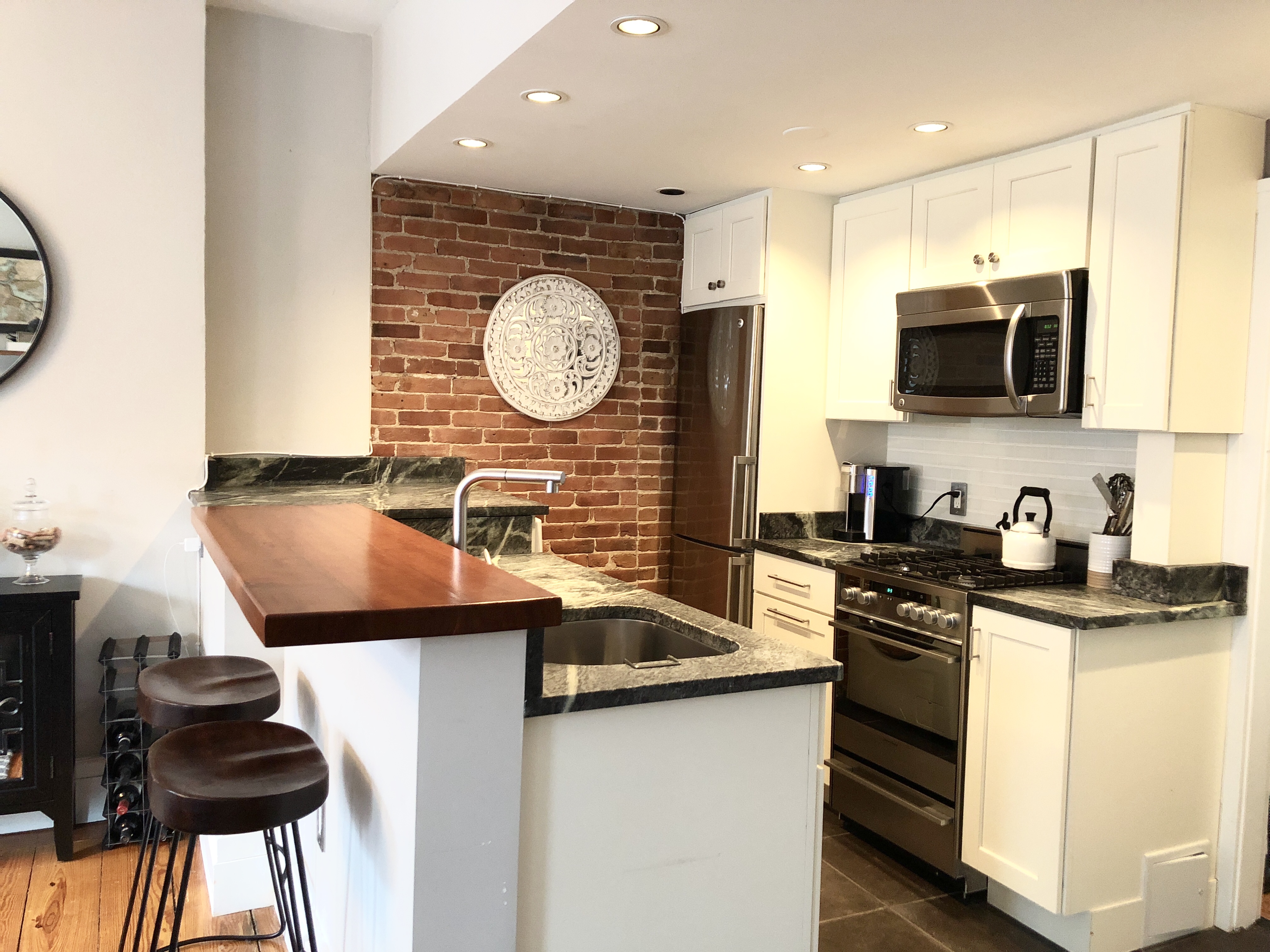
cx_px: 635
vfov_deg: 48.2
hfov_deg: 61.7
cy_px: 476
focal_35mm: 29
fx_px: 1064
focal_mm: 3.99
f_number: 1.8
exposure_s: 1/11
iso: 100
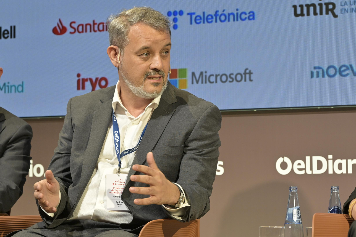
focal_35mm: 138
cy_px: 118
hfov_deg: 14.9
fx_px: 1364
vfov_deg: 9.9
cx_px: 178
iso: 400
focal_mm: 92
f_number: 5.6
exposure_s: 1/80
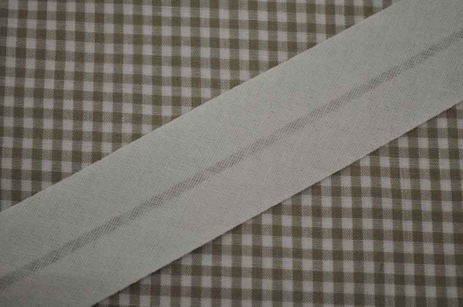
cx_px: 232
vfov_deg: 20.1
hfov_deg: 29.9
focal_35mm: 68
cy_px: 154
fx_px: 867
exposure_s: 1/80
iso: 400
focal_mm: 45
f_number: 5.3
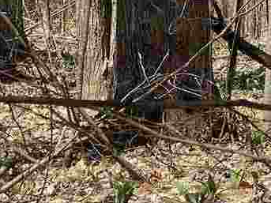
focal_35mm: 194
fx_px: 1518
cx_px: 239
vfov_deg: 7.6
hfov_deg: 10.2
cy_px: -33
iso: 20
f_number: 2
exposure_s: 1/592
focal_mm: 6
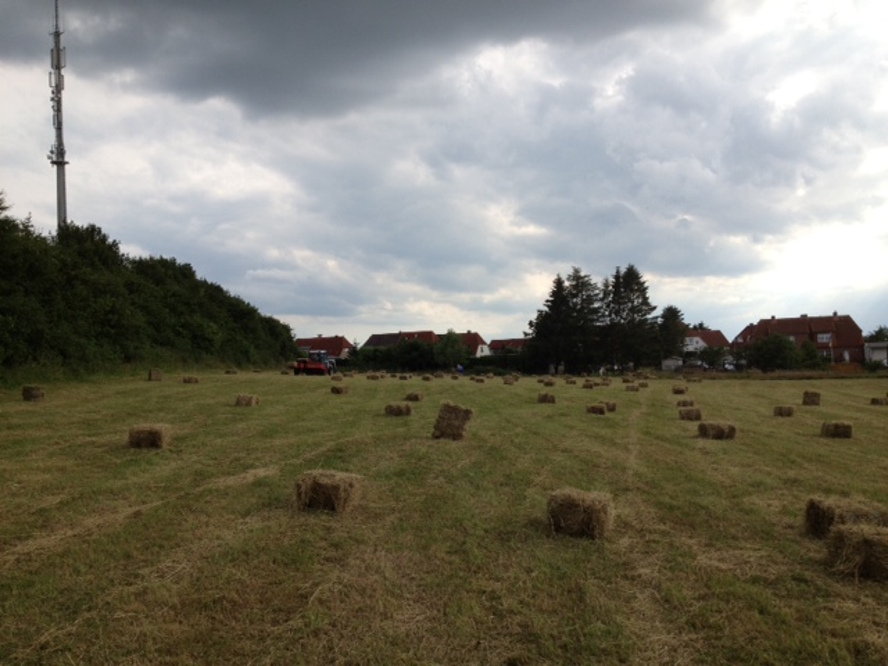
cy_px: 333
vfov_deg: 40.7
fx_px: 898
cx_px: 444
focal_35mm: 35
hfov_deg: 52.6
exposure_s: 1/1332
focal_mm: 4.28
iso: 64
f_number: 2.4
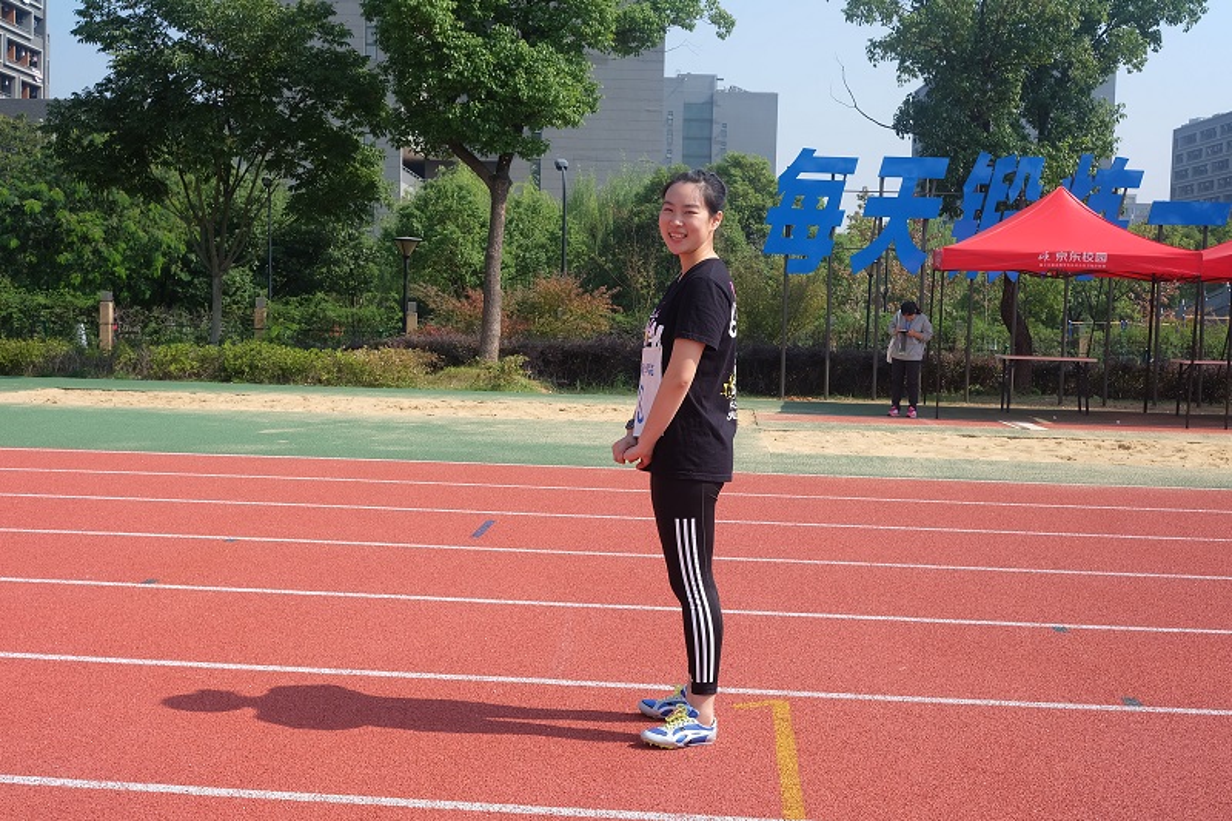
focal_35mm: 41
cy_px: 410
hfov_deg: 47.4
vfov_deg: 32.6
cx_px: 616
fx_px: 1403
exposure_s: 1/250
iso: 200
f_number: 8
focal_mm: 27
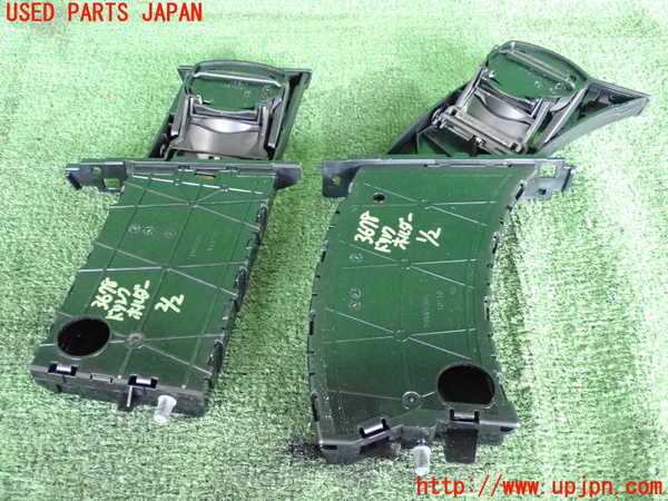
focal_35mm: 44
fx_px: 849
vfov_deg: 32.9
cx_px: 334
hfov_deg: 42.9
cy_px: 250
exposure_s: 1/125
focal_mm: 7.84
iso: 2000
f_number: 2.9
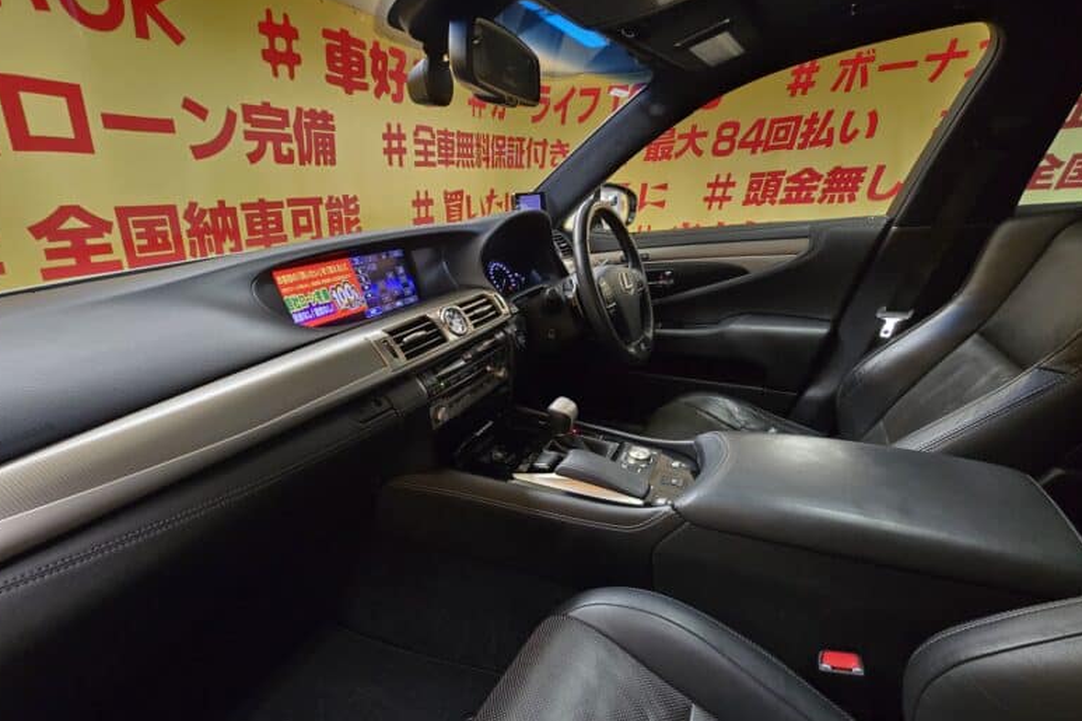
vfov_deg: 80.7
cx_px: 539
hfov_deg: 104.3
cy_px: 413
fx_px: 421
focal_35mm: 14
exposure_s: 1/50
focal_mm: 2.2
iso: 400
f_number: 2.2
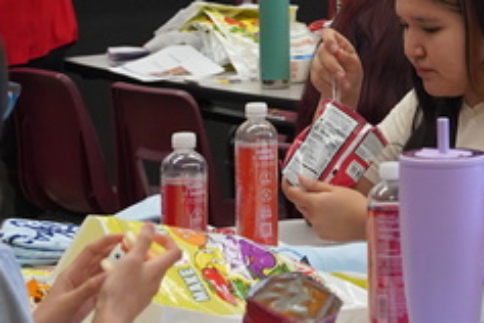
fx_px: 2326
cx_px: 560
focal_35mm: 173
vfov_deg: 7.7
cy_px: -218
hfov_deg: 11.7
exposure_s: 1/160
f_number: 4
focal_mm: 40
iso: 1600
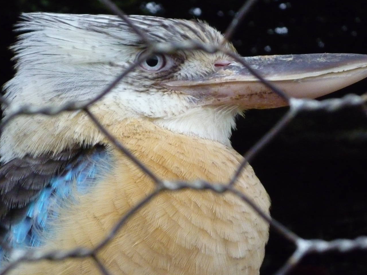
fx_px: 1134
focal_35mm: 107
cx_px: 188
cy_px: 131
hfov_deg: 18.4
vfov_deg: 13.8
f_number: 5.7
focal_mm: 15.3
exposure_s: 1/30
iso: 800
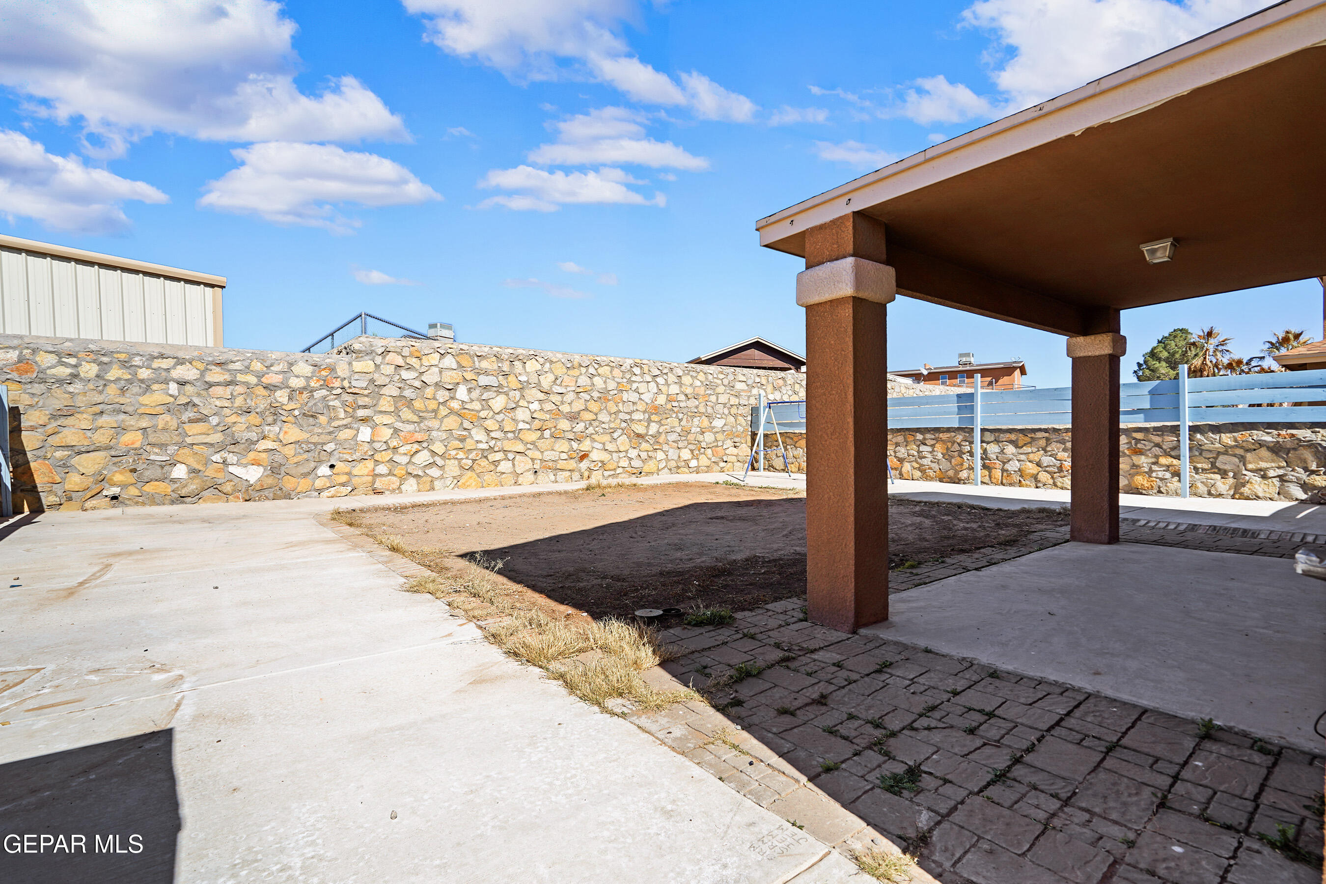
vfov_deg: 73.7
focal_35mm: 16
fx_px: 589
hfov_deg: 96.7
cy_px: 442
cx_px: 663
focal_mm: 16
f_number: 8
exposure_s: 1/30
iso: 80
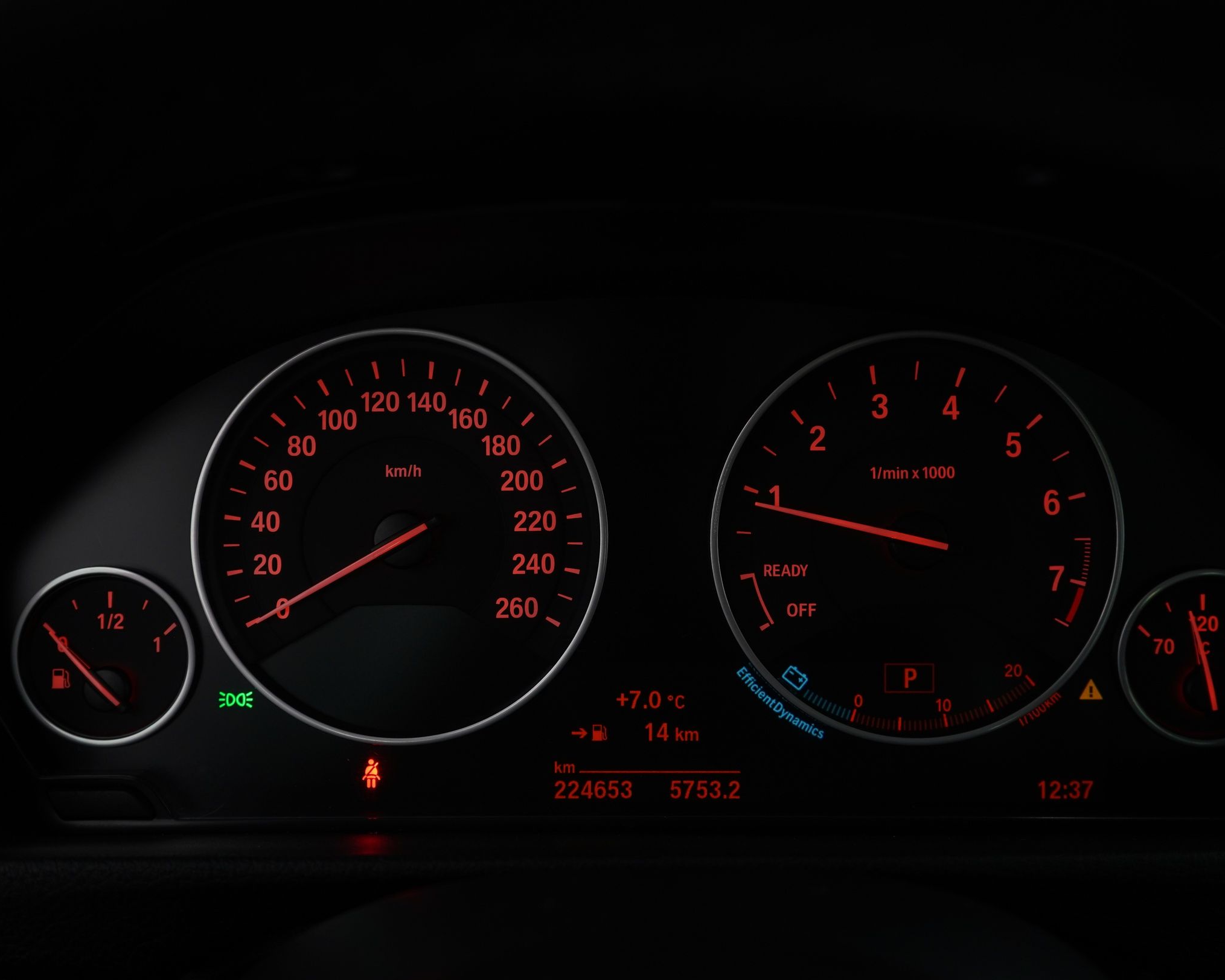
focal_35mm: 37
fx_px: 1341
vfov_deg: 40.1
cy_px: 494
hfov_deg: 49.0
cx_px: 655
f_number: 5.6
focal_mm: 32
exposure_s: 1/13
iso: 800
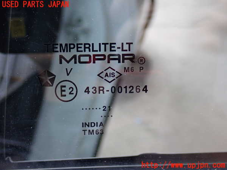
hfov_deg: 31.2
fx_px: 407
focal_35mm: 62
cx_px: 114
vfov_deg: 23.7
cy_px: 85
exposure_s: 1/60
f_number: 3.6
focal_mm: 11.09
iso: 320
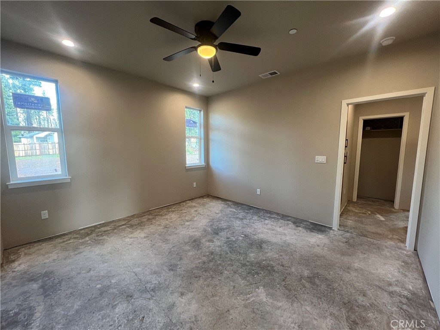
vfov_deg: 89.9
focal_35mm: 13
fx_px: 165
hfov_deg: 106.2
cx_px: 220
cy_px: 165
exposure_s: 1/120
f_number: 1.8
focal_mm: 1.57
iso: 200
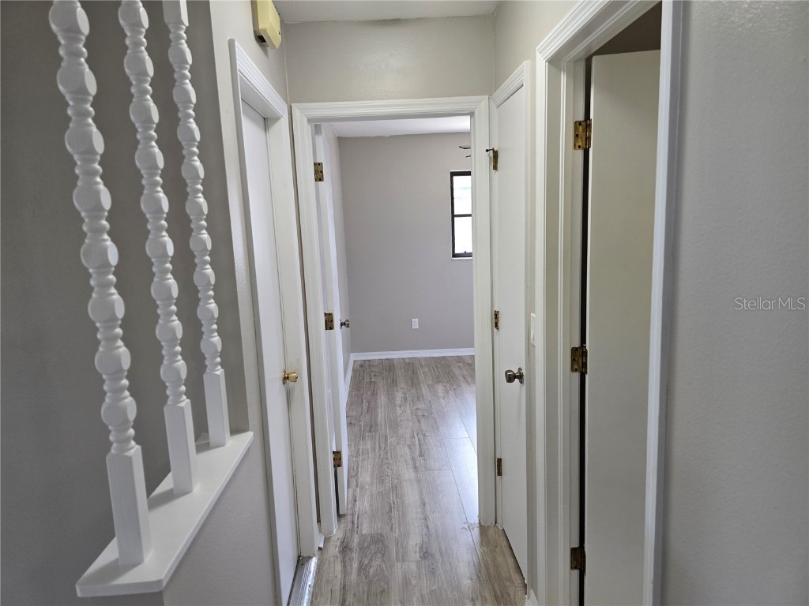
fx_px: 538
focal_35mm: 23
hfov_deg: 73.9
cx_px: 404
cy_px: 303
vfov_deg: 58.9
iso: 125
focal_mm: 6.3
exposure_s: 1/120
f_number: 1.7
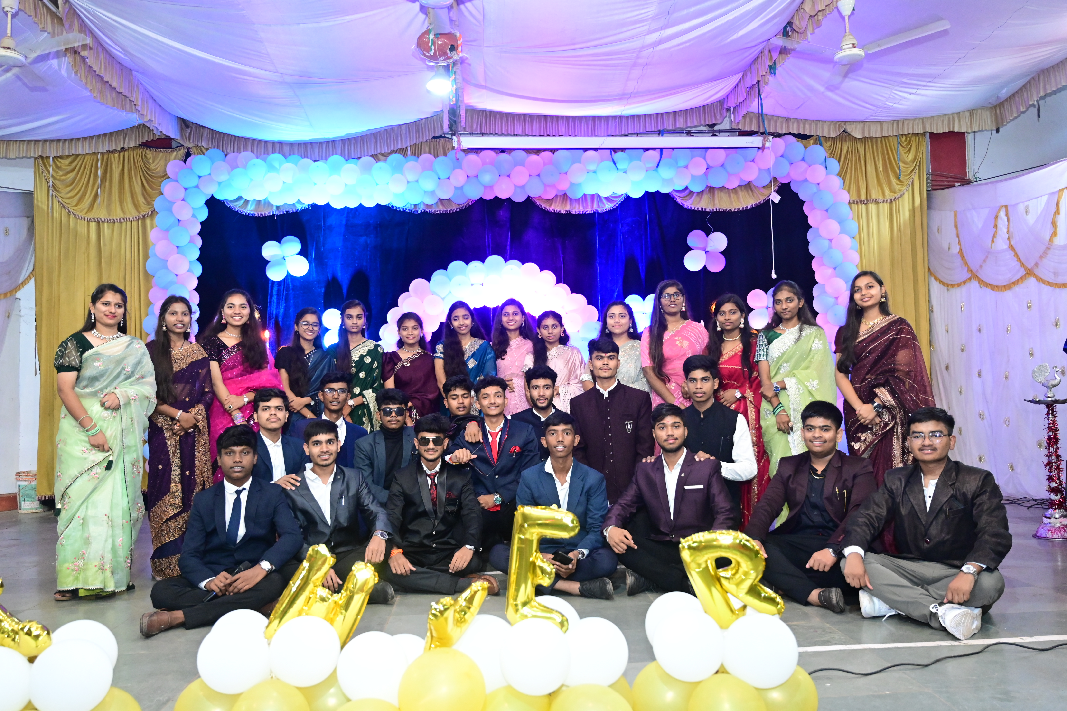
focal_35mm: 31
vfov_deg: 42.3
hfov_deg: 60.3
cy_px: 352
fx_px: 919
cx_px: 532
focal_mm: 30
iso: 5000
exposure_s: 1/125
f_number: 4
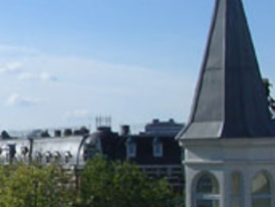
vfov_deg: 10.4
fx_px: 1129
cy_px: 150
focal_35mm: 142
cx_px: -117
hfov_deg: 13.2
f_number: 5.6
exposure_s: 1/444
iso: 100
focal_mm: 5.8
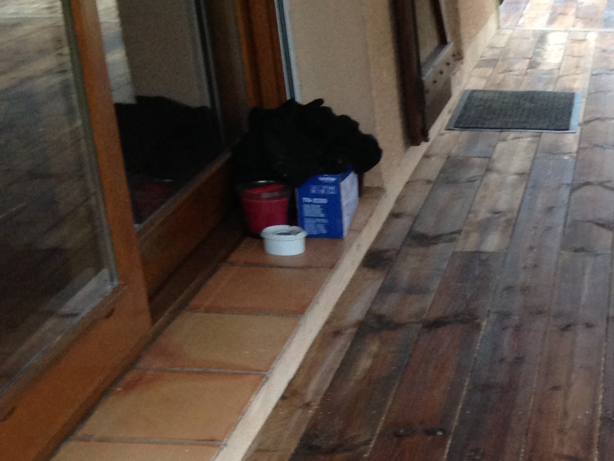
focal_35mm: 84
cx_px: 767
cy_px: 459
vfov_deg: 17.2
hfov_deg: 21.4
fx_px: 1490
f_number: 2.4
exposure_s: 1/20
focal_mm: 4.12
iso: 160
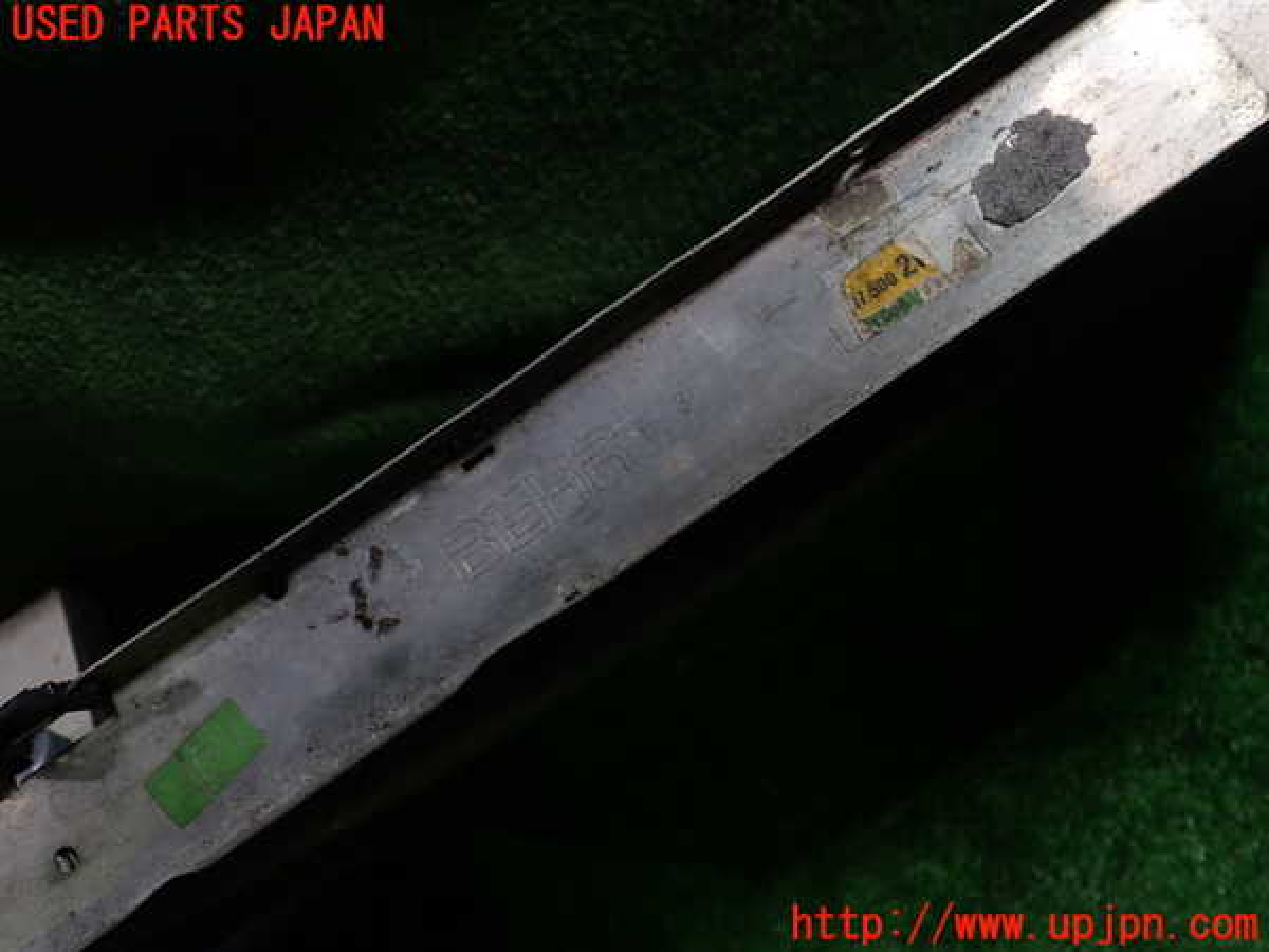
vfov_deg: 46.8
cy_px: 476
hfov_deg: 60.0
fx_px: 1100
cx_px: 634
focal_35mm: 30
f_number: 2.3
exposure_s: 1/60
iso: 200
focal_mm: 5.4
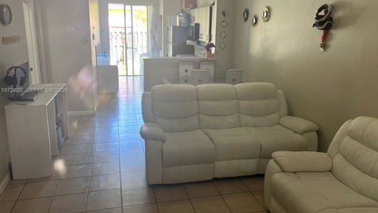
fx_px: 291
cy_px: 91
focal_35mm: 29
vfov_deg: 40.1
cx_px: 186
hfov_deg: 66.0
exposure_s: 1/120
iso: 125
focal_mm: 5.7
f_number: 1.5
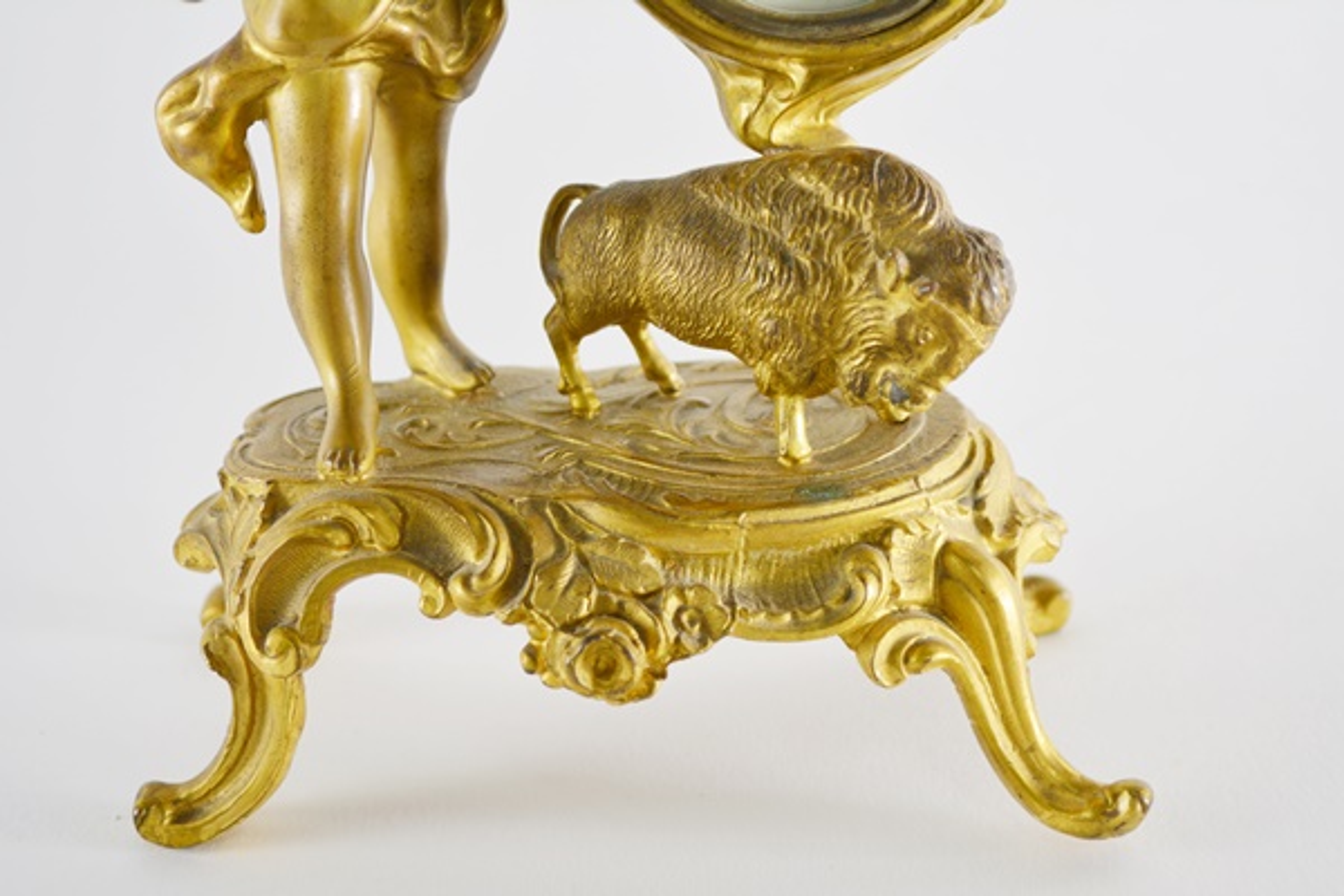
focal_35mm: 69
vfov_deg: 19.7
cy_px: 448
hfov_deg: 29.2
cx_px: 672
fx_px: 2576
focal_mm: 46
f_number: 5.6
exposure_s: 1/125
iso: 360
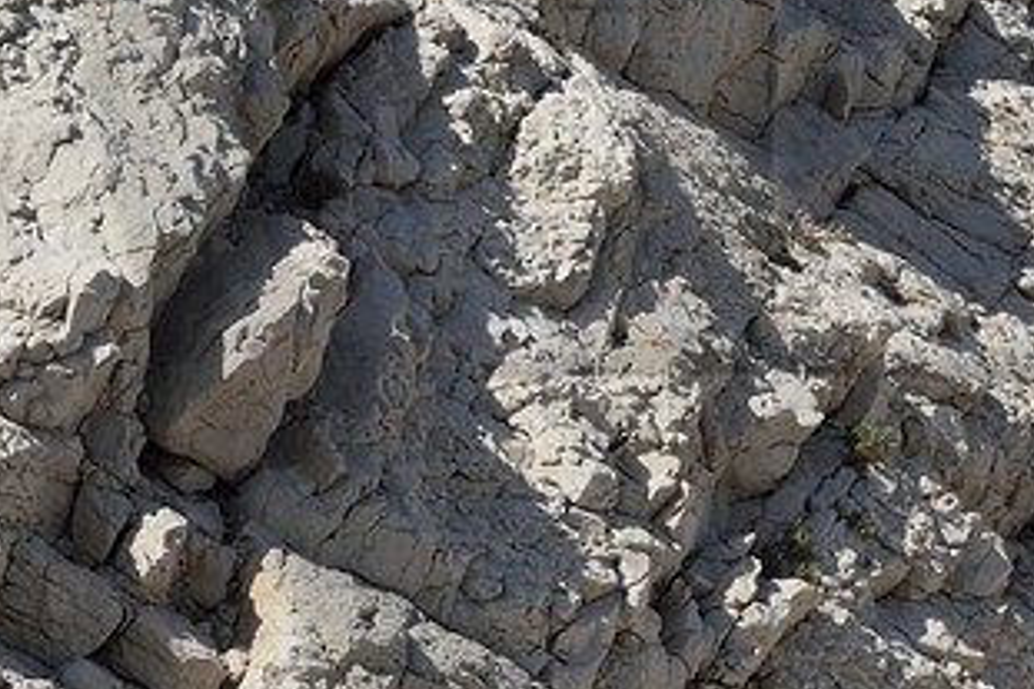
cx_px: 1423
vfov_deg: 3.2
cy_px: -166
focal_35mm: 422
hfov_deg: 4.9
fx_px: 12114
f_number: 13
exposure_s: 1/400
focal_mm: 82
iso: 200
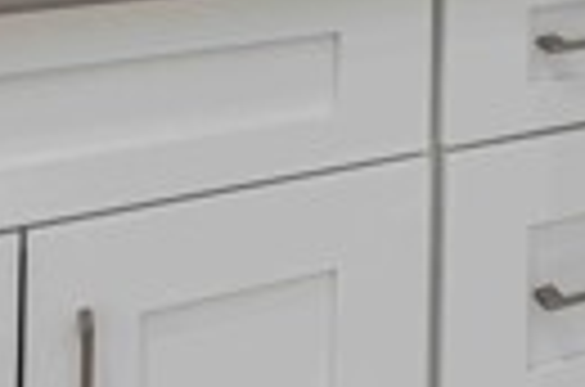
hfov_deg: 27.0
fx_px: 1119
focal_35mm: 69
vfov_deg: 16.0
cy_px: -346
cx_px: 634
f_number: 10
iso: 200
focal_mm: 14
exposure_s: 1/15
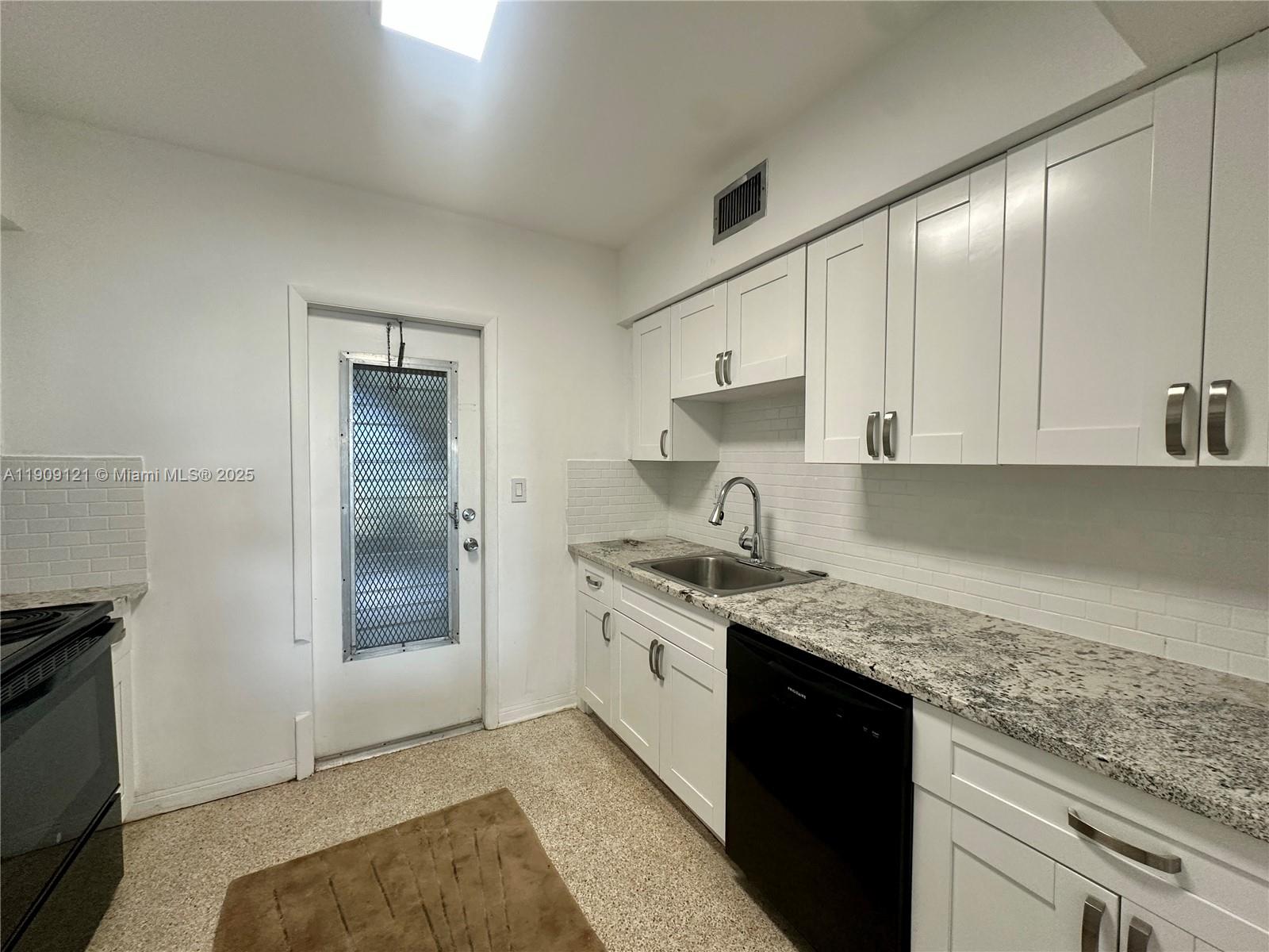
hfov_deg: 102.1
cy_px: 476
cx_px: 634
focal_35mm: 14
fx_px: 513
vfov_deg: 85.7
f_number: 2.2
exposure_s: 1/120
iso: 250
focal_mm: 2.22
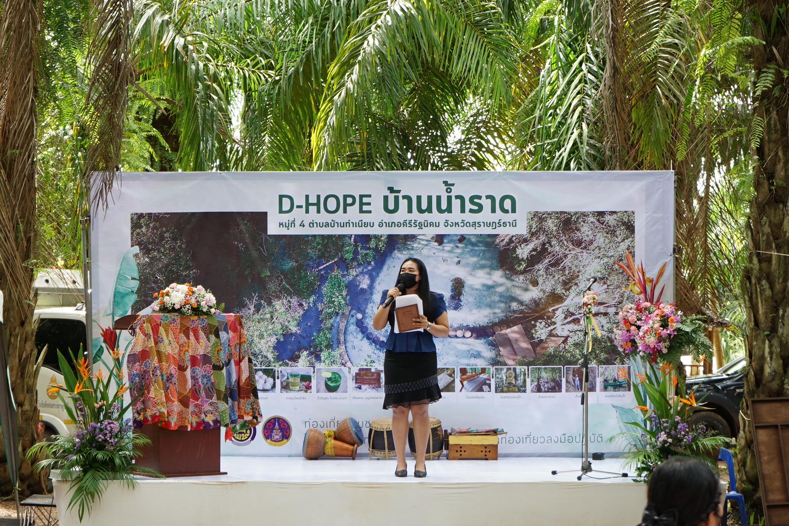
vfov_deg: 13.0
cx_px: 394
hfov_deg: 19.5
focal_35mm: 105
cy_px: 263
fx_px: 2301
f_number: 5.6
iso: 640
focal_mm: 70
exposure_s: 1/125
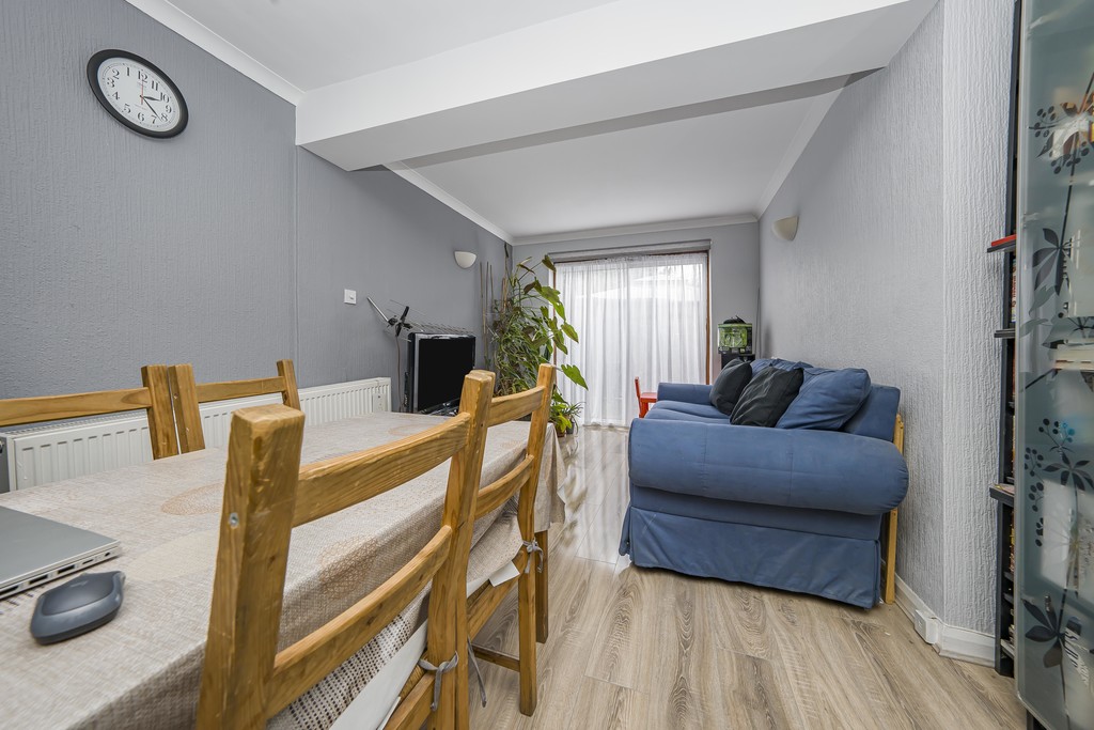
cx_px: 547
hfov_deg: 112.6
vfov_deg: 90.0
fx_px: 365
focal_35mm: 12
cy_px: 365
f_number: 9
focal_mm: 12
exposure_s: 1/15
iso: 320
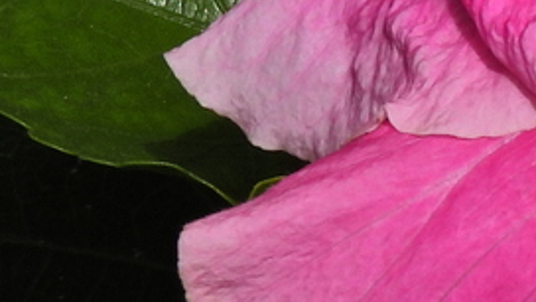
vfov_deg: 1.4
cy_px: 18
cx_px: 1159
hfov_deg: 2.5
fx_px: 12365
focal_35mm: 870
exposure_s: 1/1600
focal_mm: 30.3
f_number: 5.6
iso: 100
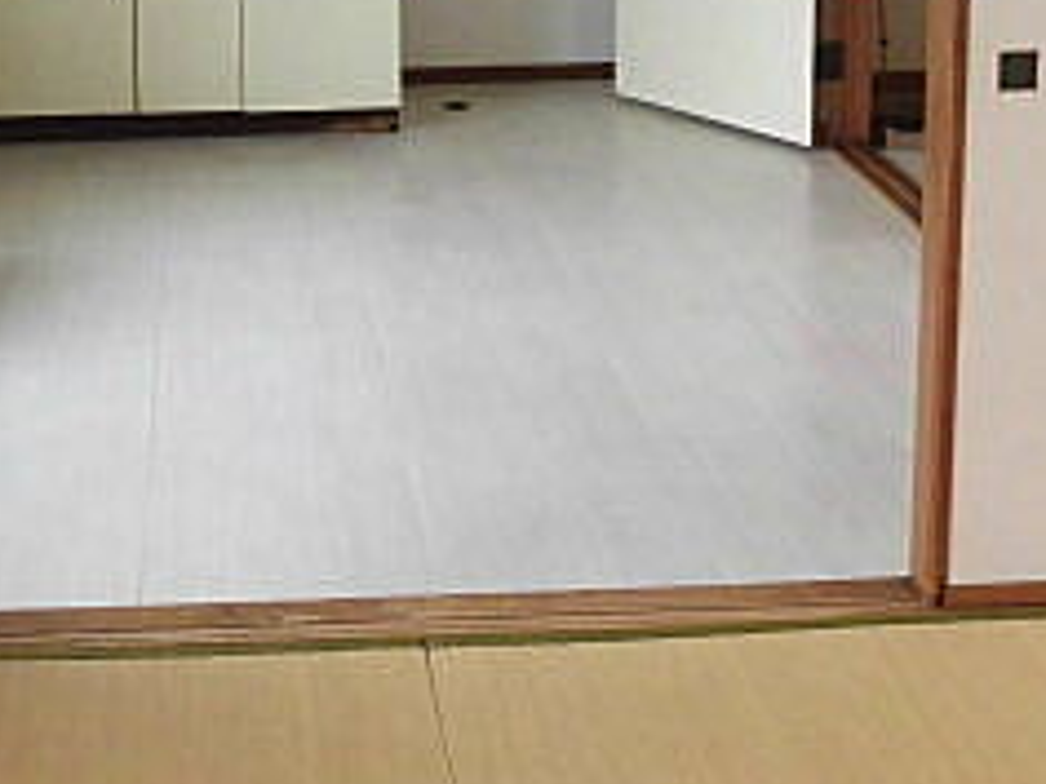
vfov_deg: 21.1
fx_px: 1964
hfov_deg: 29.5
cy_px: -137
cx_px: 319
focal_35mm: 65
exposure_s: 1/60
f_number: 3.1
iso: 160
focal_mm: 4.3
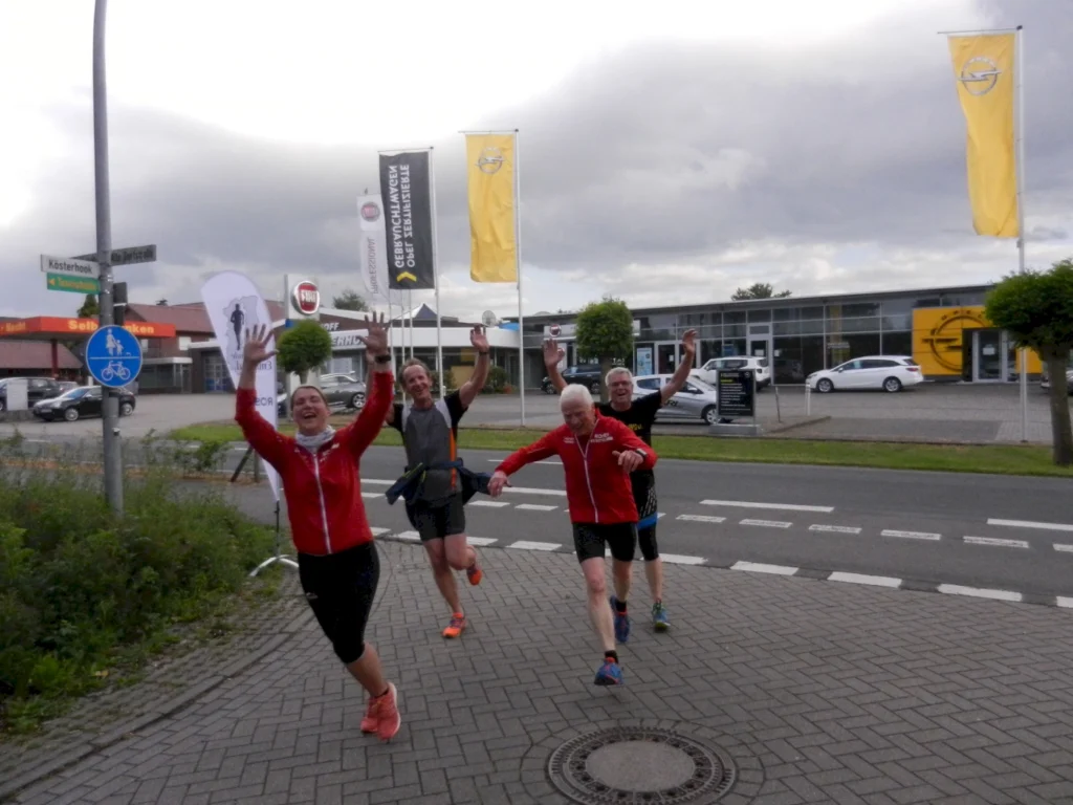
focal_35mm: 25
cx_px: 536
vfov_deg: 54.9
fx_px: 775
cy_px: 402
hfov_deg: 69.4
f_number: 7
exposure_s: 1/640
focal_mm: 4.5
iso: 800
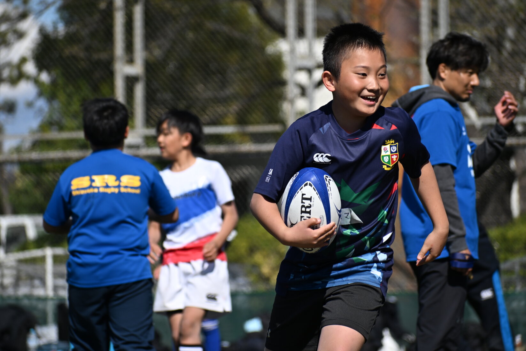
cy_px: 176
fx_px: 3827
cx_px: 263
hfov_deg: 7.9
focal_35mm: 262
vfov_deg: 5.2
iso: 125
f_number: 5
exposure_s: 1/1250
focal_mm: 175
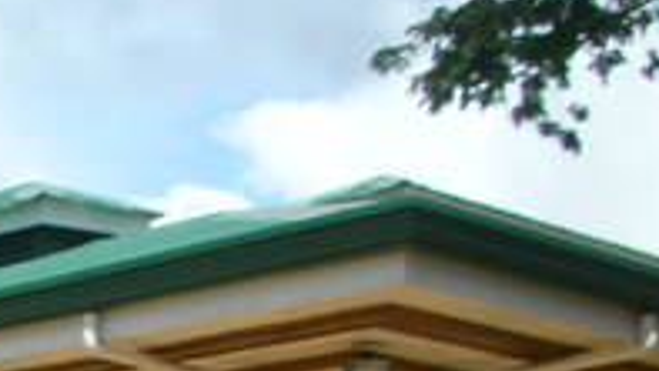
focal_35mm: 145
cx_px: -562
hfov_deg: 13.2
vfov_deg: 8.1
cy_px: 650
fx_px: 2535
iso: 50
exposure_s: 1/133
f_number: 8.5
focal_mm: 5.8
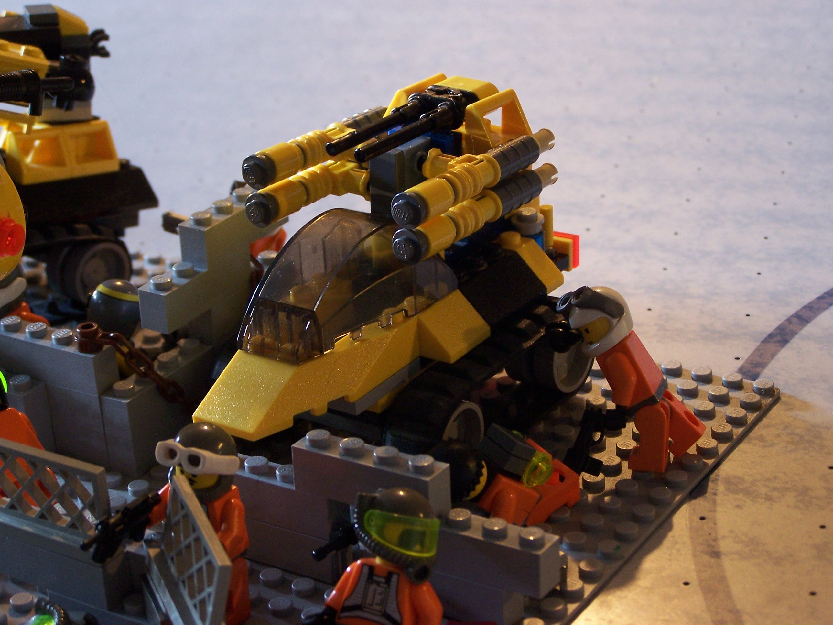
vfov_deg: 19.6
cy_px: 312
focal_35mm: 75
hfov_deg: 26.0
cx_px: 416
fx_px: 1805
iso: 140
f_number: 3.2
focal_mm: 12.4
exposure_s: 1/8
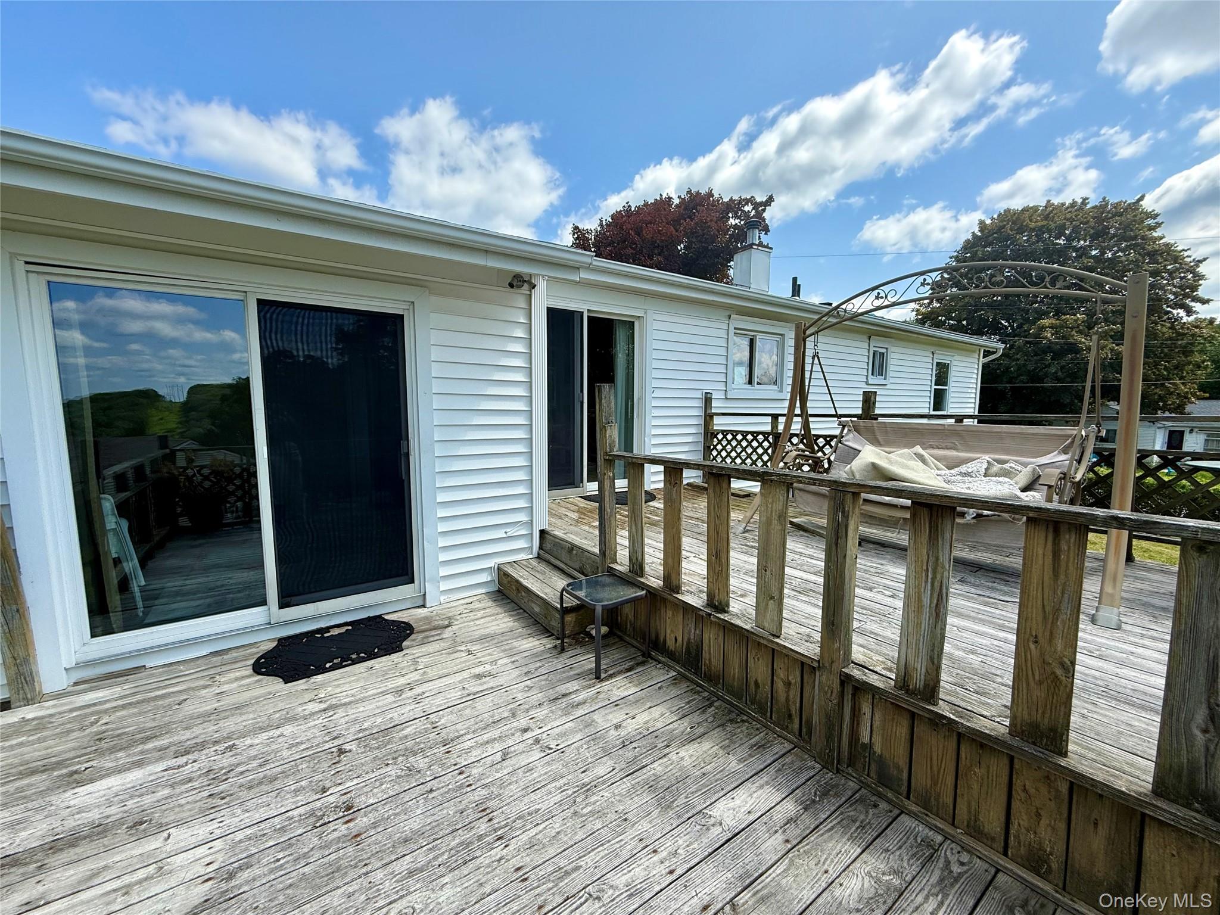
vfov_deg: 85.7
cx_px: 610
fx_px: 493
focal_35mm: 14
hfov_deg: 102.1
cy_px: 458
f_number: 2.2
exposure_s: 1/1211
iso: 50
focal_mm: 2.22
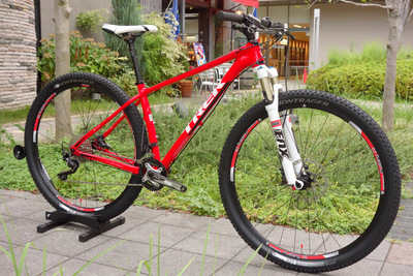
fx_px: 539
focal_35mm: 47
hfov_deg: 41.9
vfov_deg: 28.7
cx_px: 206
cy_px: 138
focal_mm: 17.4
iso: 800
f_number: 5.6
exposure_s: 1/125
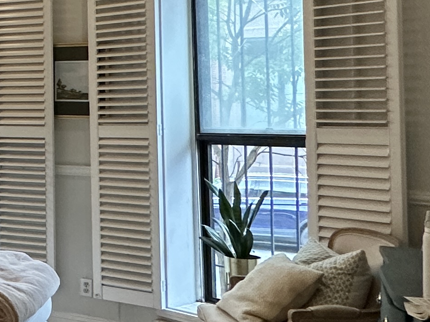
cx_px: -258
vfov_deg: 24.2
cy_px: 94
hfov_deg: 23.6
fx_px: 745
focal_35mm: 60
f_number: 2.2
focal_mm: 2.22
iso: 250
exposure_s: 1/120
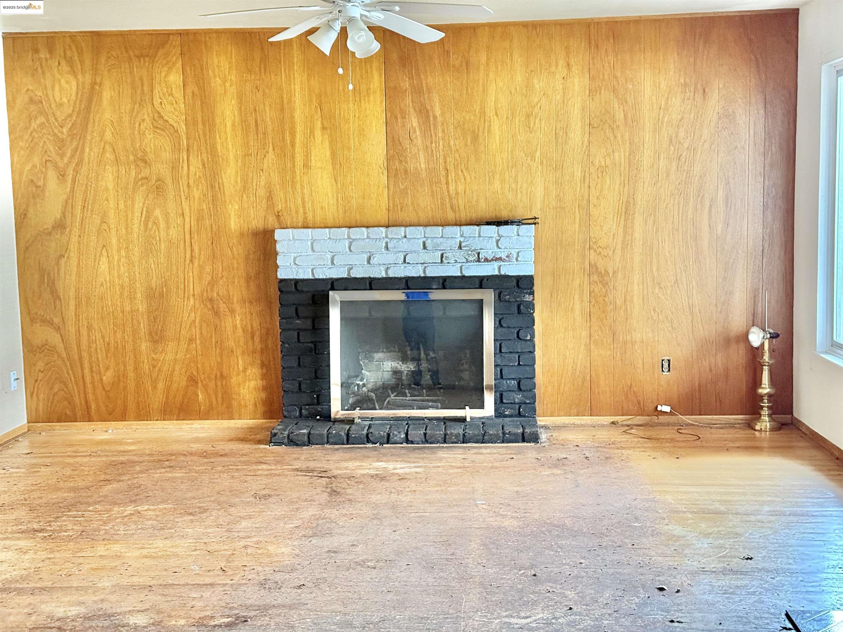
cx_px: 422
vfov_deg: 30.3
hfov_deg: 39.7
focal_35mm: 48
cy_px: 316
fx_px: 1169
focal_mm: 6.76
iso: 640
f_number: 1.78
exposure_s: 1/30
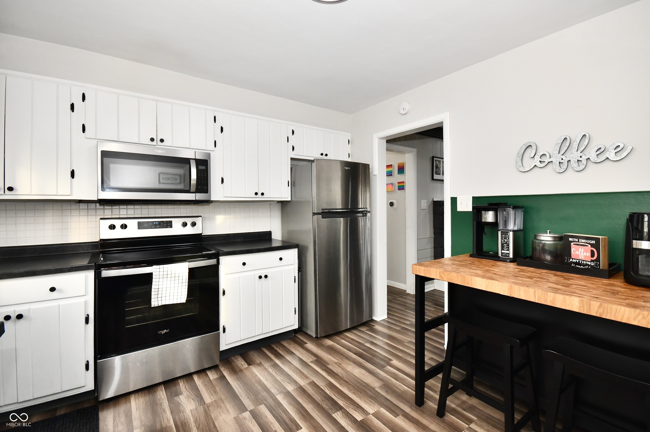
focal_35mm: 15
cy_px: 216
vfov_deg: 77.3
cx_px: 325
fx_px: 271
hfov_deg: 100.4
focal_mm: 10
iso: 640
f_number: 6.3
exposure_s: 1/60
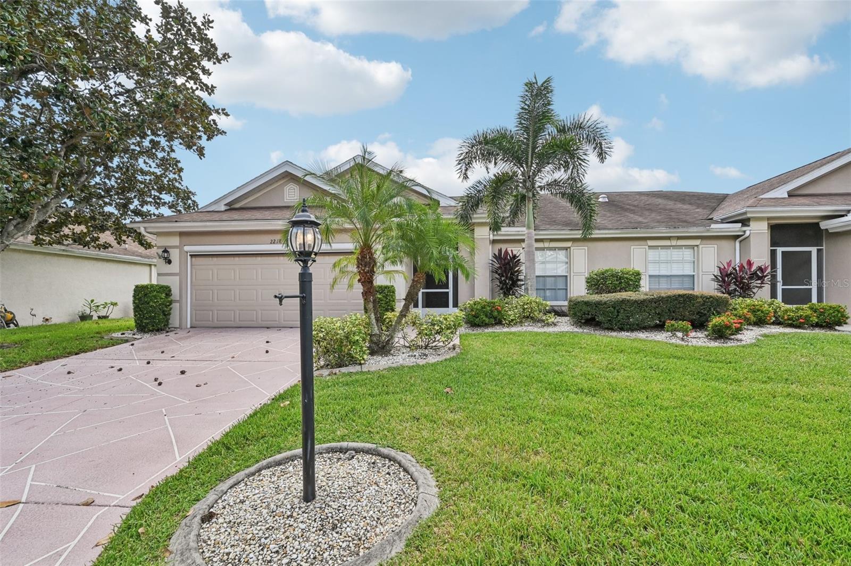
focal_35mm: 15
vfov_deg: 77.2
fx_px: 354
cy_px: 283
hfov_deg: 100.5
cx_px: 426
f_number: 8
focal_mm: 15
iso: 400
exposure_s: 1/640
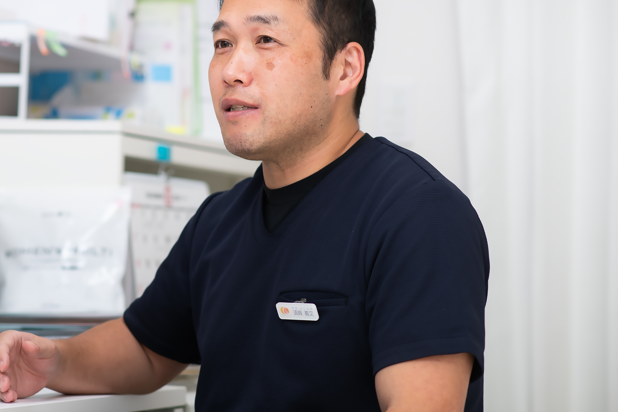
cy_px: 127
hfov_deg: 15.6
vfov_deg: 10.5
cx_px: 187
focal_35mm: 131
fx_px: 2249
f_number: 2.8
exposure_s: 1/250
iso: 200
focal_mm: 85
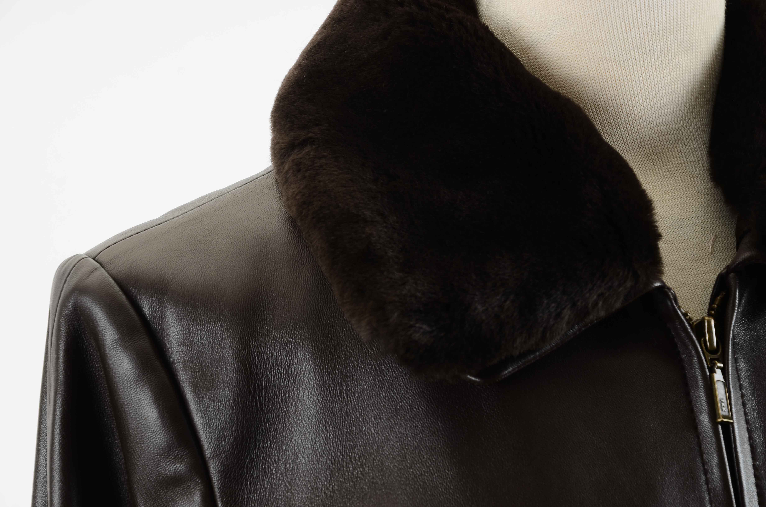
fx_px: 2548
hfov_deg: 17.1
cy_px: 254
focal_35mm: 120
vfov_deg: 11.4
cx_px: 383
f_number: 8
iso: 160
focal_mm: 80
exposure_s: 1/80
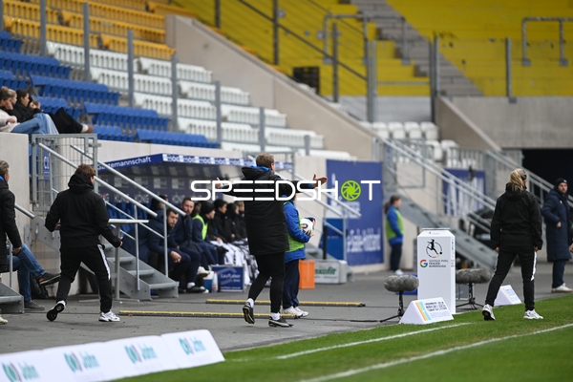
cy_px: 191
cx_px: 286
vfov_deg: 4.6
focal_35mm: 300
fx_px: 4775
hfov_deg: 6.9
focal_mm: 300
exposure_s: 1/2000
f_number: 2.8
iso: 900
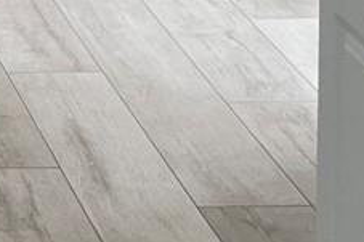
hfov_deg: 9.9
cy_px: -500
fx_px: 1930
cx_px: -407
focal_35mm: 191
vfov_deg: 6.5
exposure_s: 1/130
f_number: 1.5
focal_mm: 5.7
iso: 50
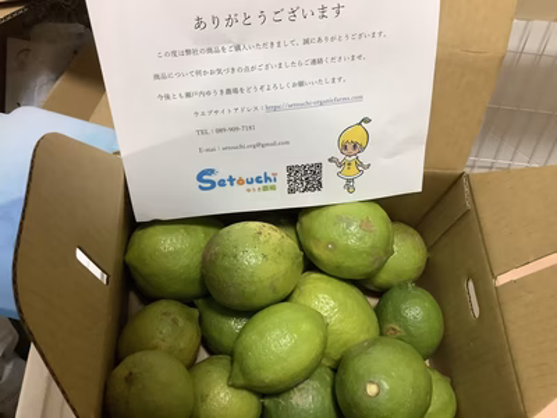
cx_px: 278
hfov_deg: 58.4
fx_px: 499
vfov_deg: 45.4
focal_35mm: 31
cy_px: 209
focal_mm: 3.3
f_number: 2.4
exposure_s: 1/25
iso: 400
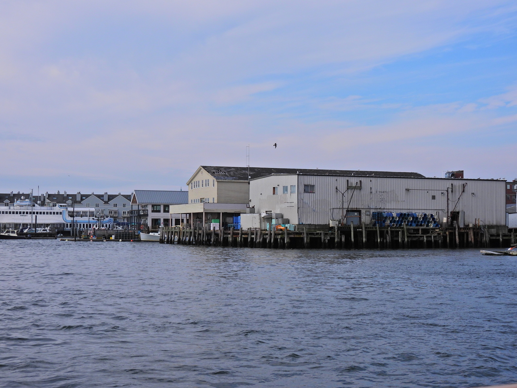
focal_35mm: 60
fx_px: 896
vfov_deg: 24.4
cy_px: 194
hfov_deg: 32.2
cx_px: 258
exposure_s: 1/2000
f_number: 3.5
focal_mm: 10.7
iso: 100
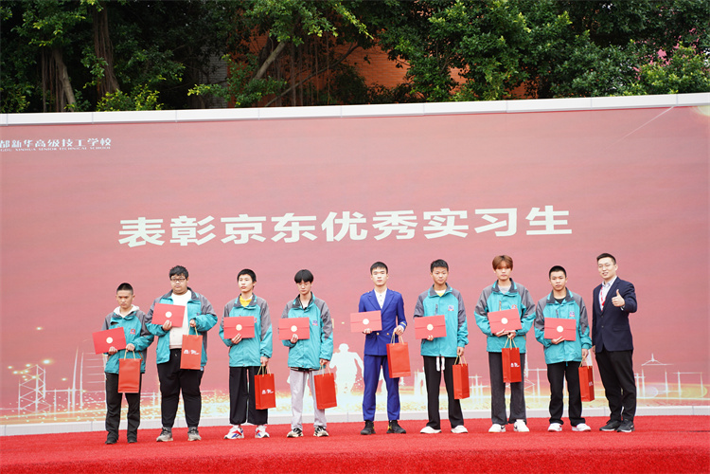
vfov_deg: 22.3
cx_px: 355
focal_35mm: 61
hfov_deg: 32.9
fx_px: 1203
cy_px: 237
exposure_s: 1/500
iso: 160
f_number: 3.2
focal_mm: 61
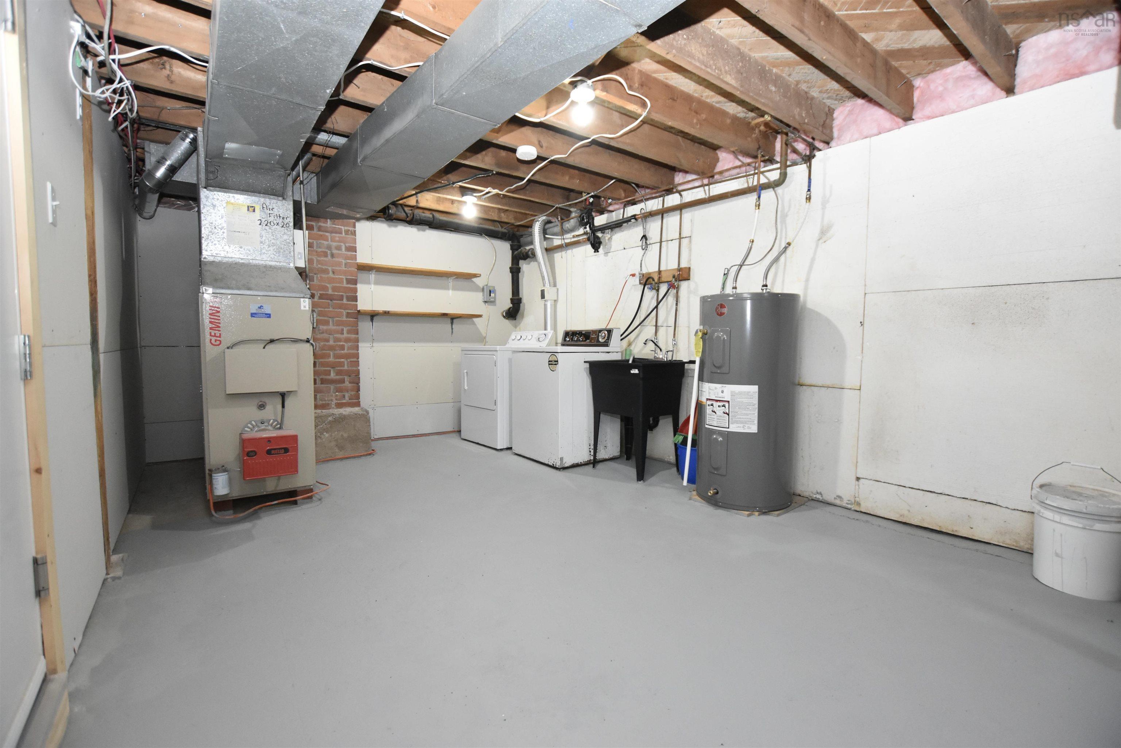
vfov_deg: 77.3
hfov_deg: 100.4
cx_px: 560
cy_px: 374
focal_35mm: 15
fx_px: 467
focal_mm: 10
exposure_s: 1/60
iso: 2000
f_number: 3.5
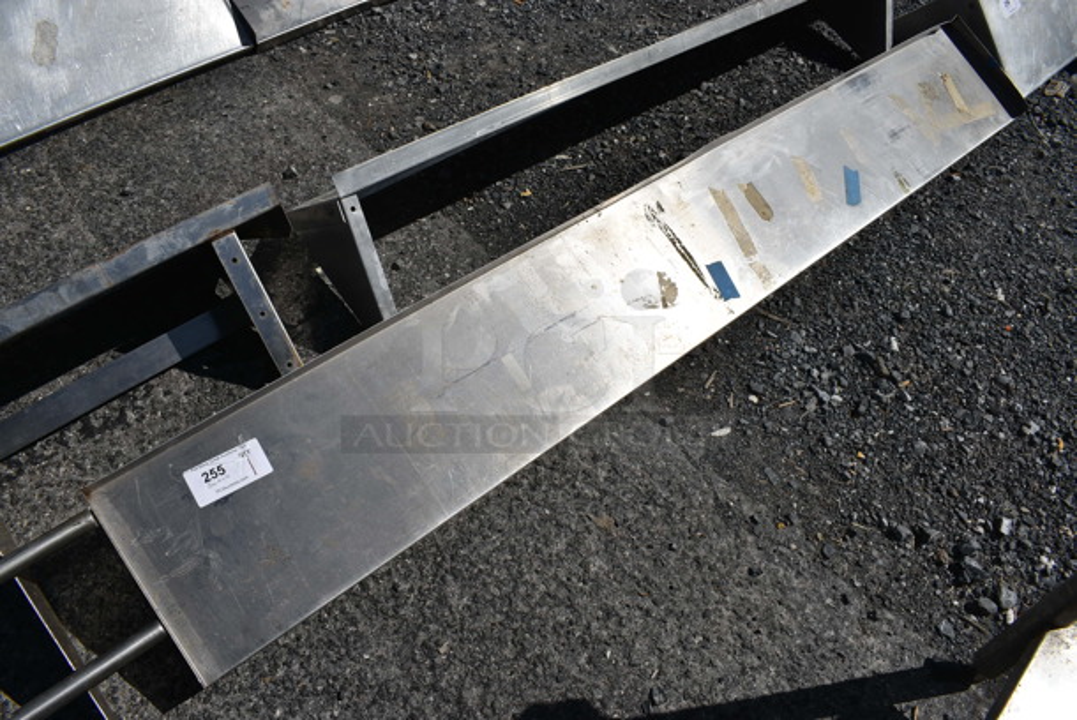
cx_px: 538
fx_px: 809
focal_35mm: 27
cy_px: 360
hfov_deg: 67.3
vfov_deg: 48.0
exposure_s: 1/640
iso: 100
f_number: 13
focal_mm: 18
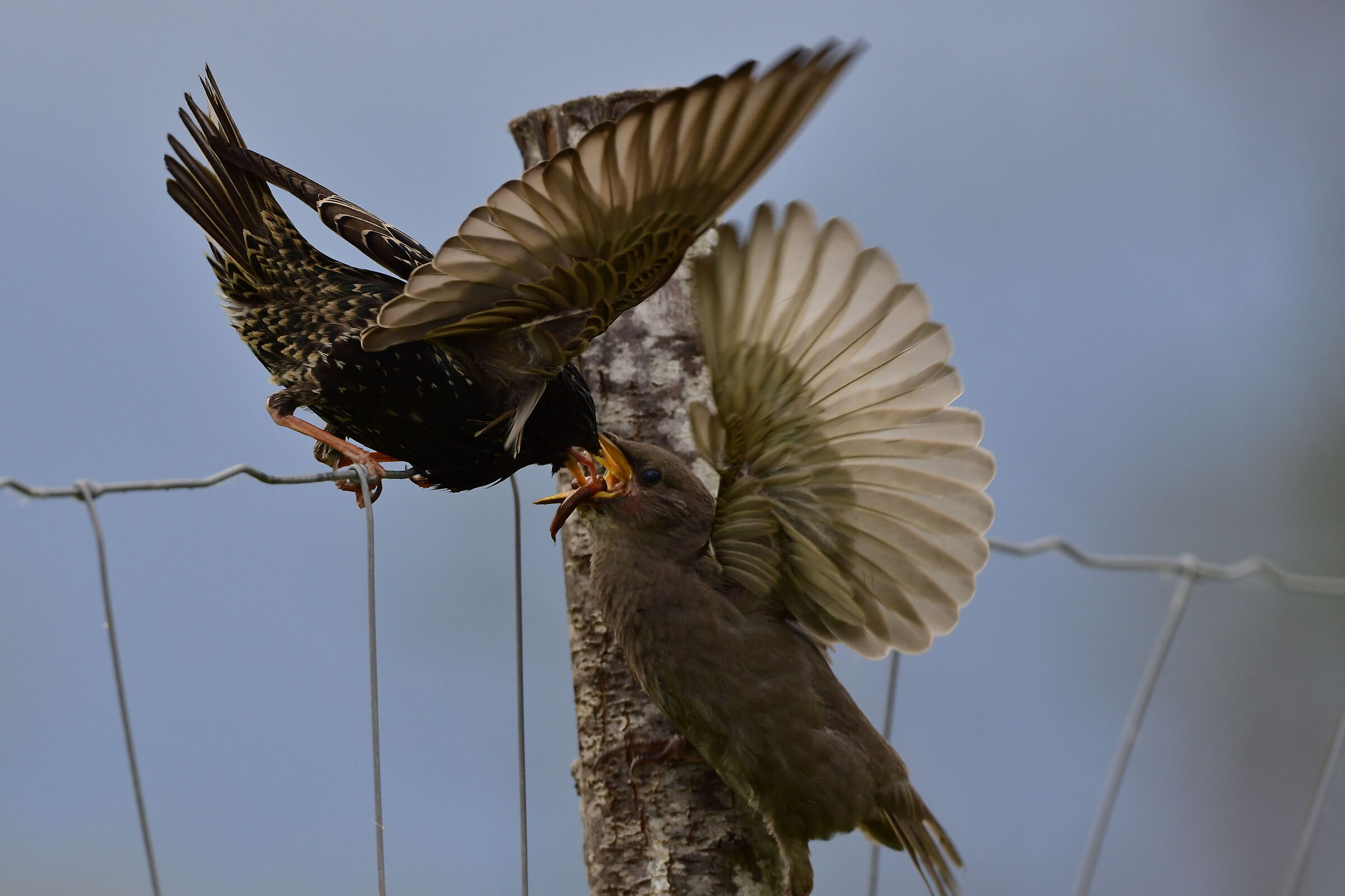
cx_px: 672
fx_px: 28019
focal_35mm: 750
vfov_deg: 1.8
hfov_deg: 2.7
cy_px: 448
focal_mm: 500
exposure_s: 1/1250
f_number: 7.1
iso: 900
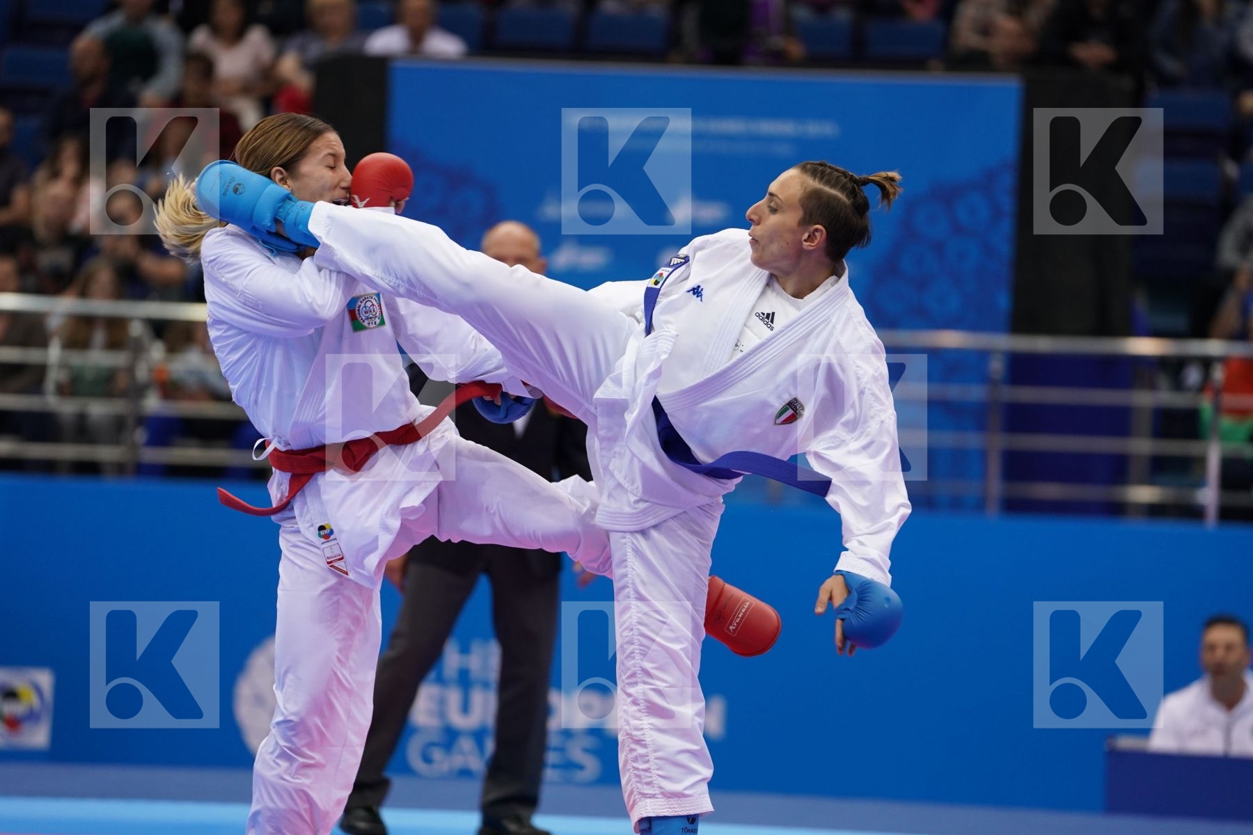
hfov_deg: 10.6
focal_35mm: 194
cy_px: 418
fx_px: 6752
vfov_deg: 7.1
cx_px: 626
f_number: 2.8
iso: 1250
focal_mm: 194
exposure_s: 1/1000
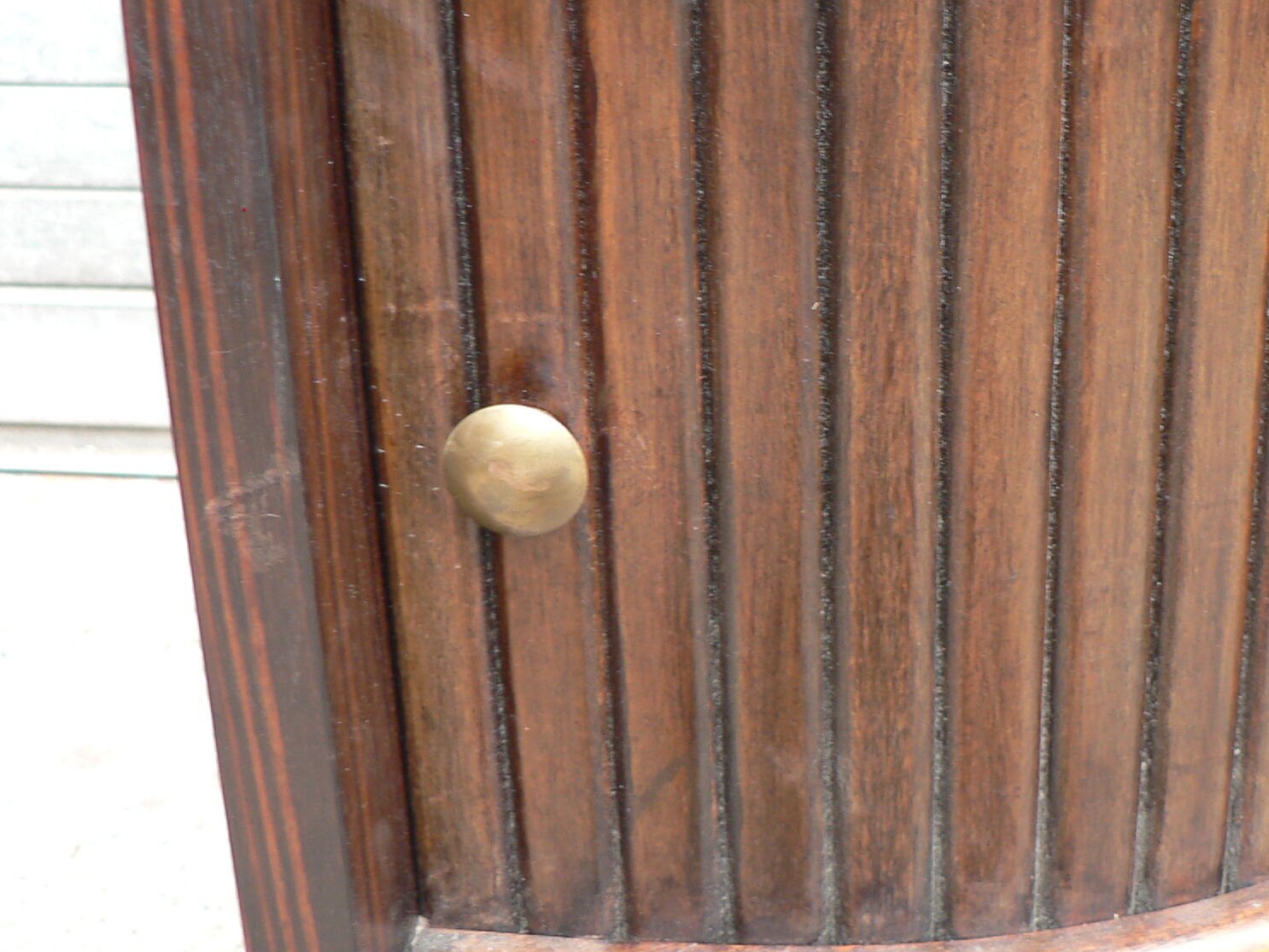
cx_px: 950
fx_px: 2273
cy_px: 409
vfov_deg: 23.6
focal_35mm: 62
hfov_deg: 30.7
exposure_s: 1/30
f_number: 2.8
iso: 80
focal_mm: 6
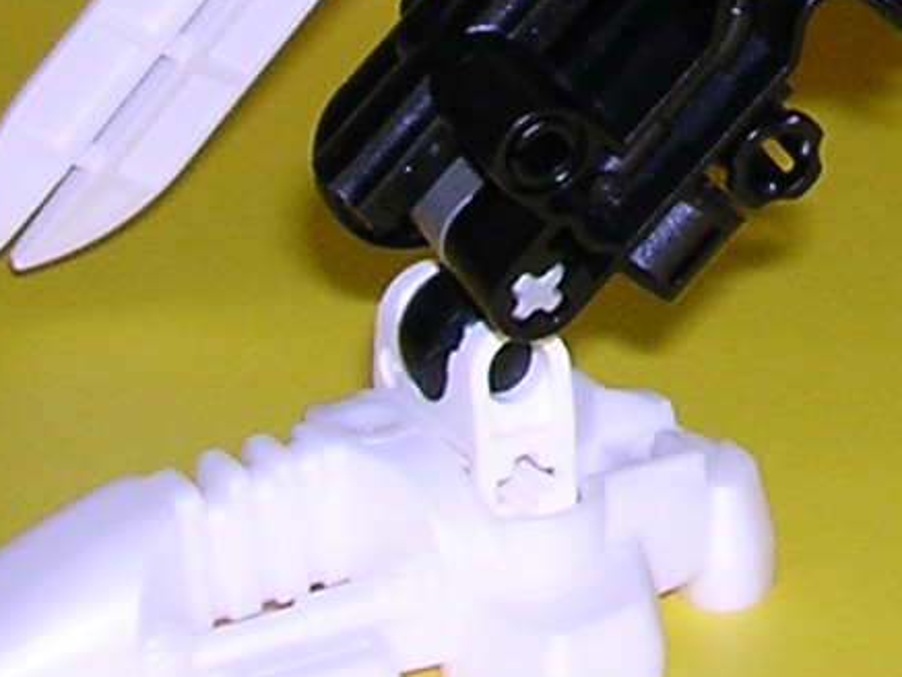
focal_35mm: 178
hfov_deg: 10.7
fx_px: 4639
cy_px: -652
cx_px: 1364
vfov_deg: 8.0
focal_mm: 5.8
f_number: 2.8
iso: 100
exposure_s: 1/60.1
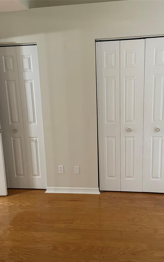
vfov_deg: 66.5
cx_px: 96
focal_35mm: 28
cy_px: 133
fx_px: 200
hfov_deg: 44.4
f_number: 1.6
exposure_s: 1/60
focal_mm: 4.2
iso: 320
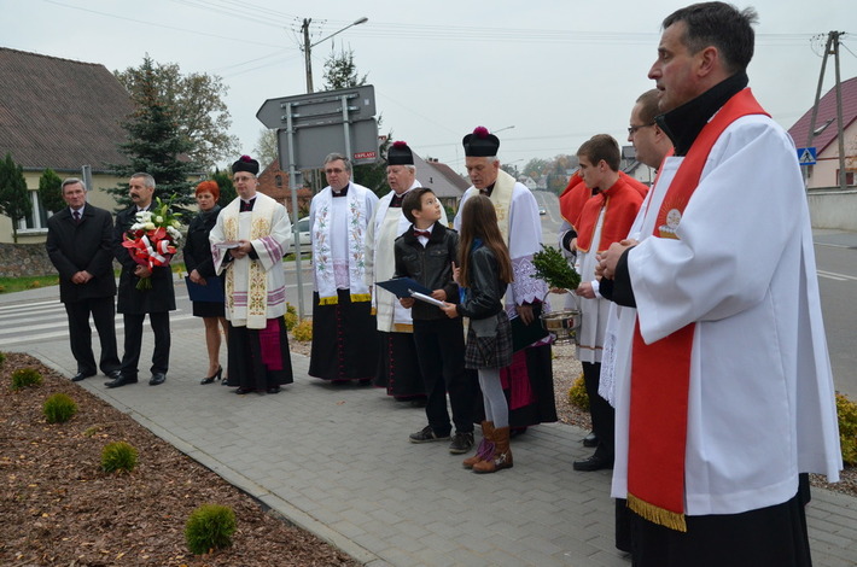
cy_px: 284
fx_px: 855
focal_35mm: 36
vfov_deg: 36.7
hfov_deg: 53.2
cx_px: 428
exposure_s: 1/320
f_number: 6.3
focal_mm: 24
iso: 1600
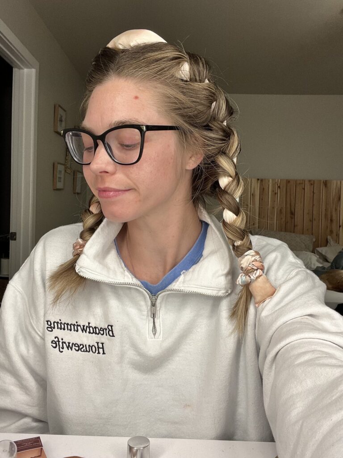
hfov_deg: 46.8
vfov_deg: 60.0
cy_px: 229
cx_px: 172
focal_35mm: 30
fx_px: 396
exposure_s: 1/60
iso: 50
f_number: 2.2
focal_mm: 2.71
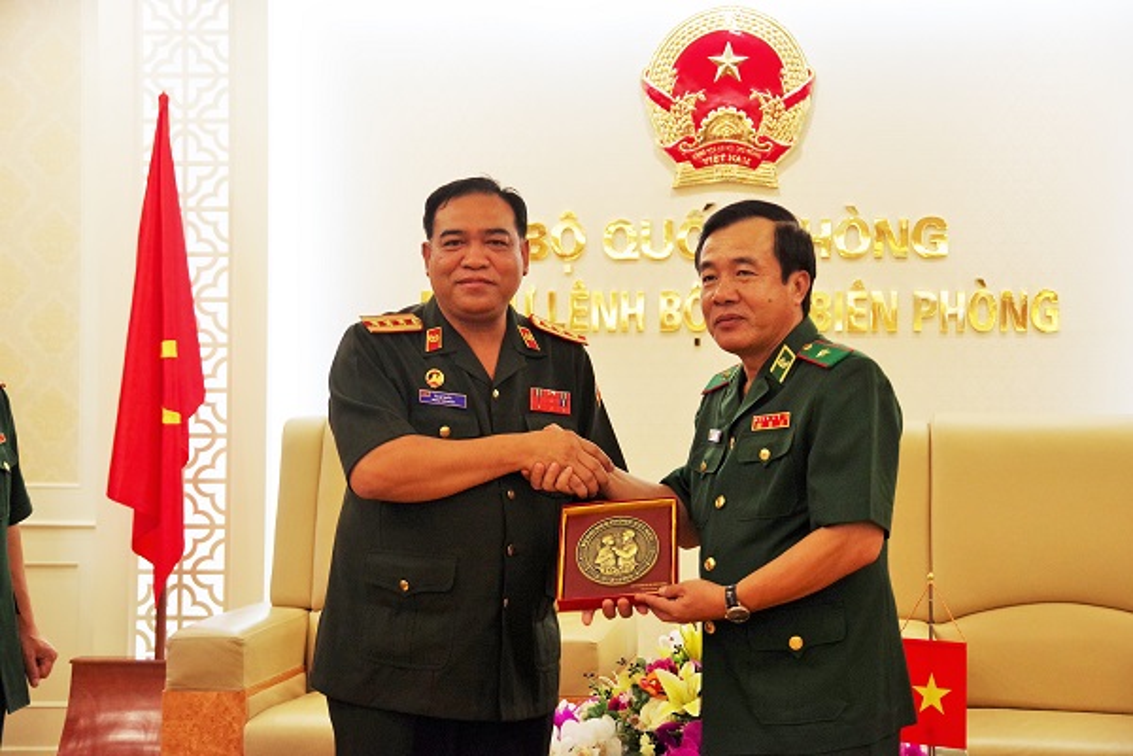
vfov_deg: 22.6
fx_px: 1888
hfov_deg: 33.4
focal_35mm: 60
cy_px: 378
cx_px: 566
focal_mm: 40
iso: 1600
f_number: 4.5
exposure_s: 1/160
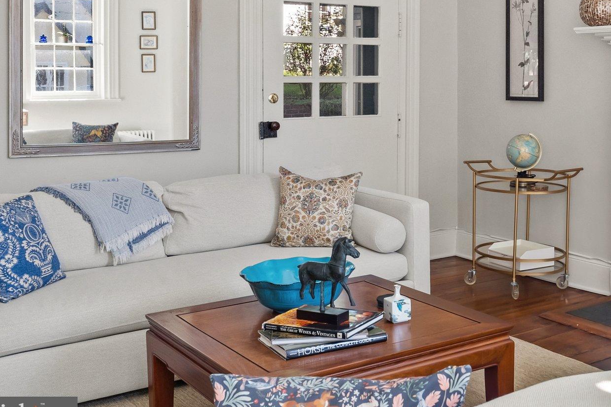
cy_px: 96
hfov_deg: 39.7
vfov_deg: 27.6
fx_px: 815
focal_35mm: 48
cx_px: 474
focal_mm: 19.5
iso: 800
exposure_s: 1/10
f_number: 8
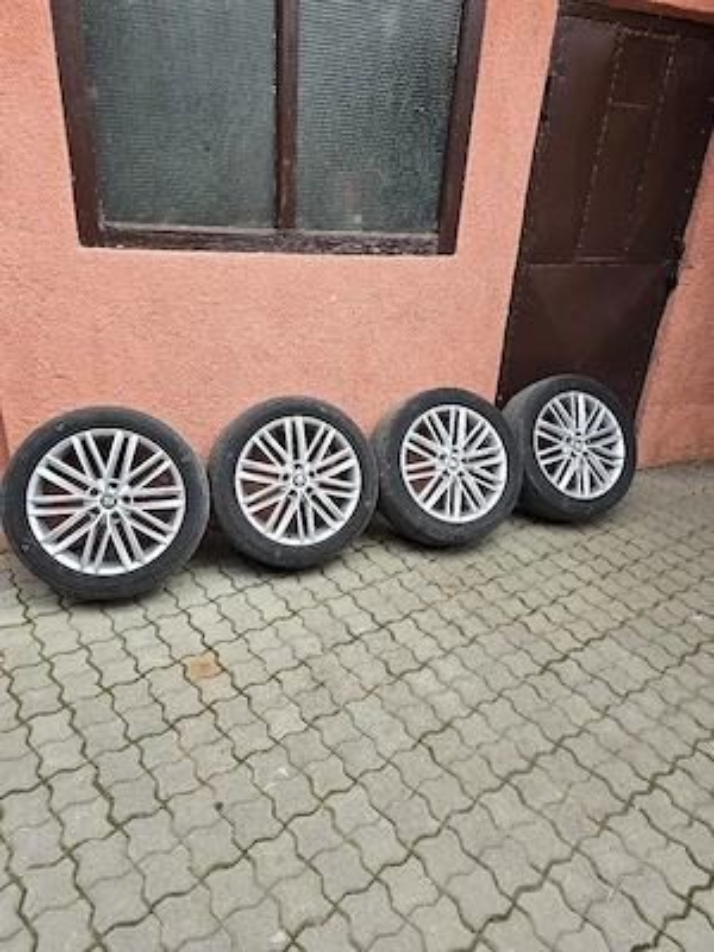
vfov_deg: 73.9
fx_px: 633
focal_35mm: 23
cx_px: 357
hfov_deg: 58.9
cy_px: 476
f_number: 1.7
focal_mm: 6.3
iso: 32
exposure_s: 1/182
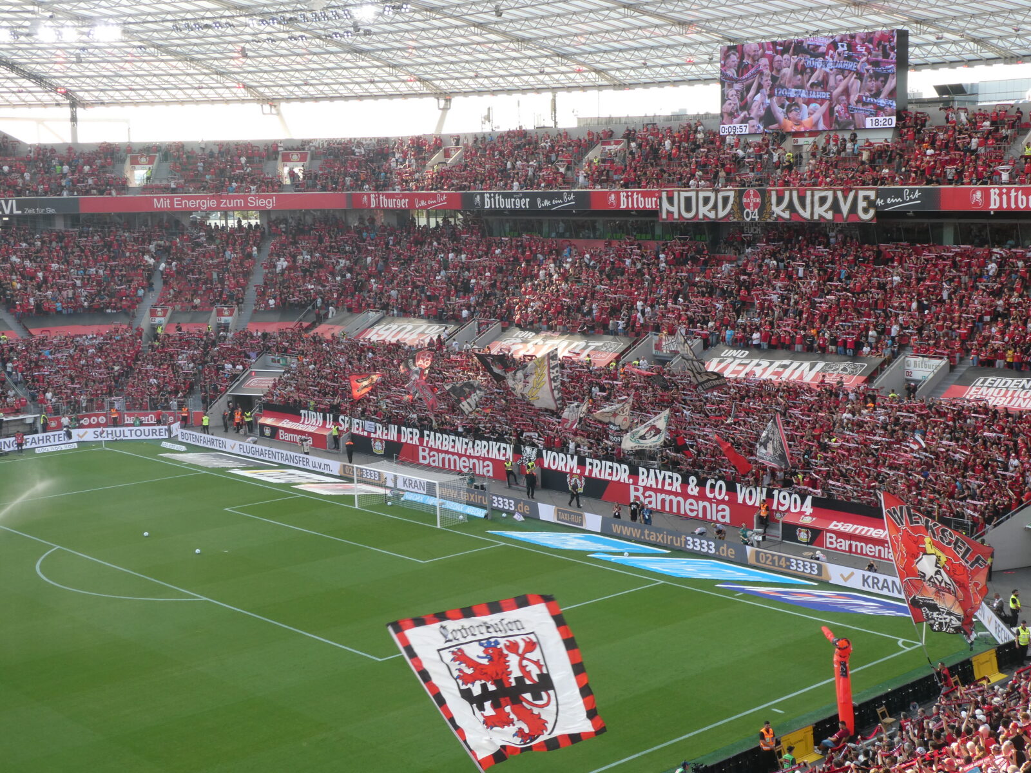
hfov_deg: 38.2
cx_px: 516
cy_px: 386
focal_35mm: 50
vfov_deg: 29.1
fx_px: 1489
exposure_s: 1/125
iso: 80
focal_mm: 9
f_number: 4.1
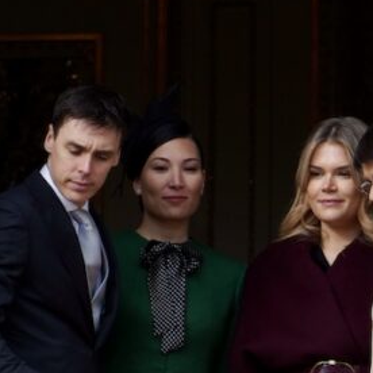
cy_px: 209
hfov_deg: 1.1
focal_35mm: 1623
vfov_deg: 1.1
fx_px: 19781
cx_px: 235
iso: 160
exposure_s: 1/500
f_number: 6.3
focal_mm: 343
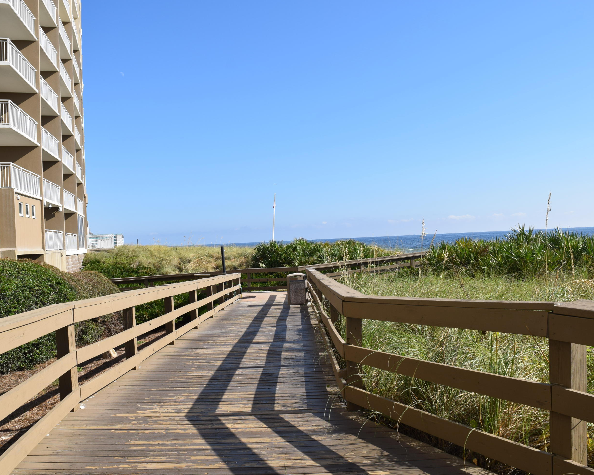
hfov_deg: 57.0
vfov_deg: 47.1
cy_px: 234
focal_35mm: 31
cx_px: 261
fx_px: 545
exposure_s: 1/400
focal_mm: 18
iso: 200
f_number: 10
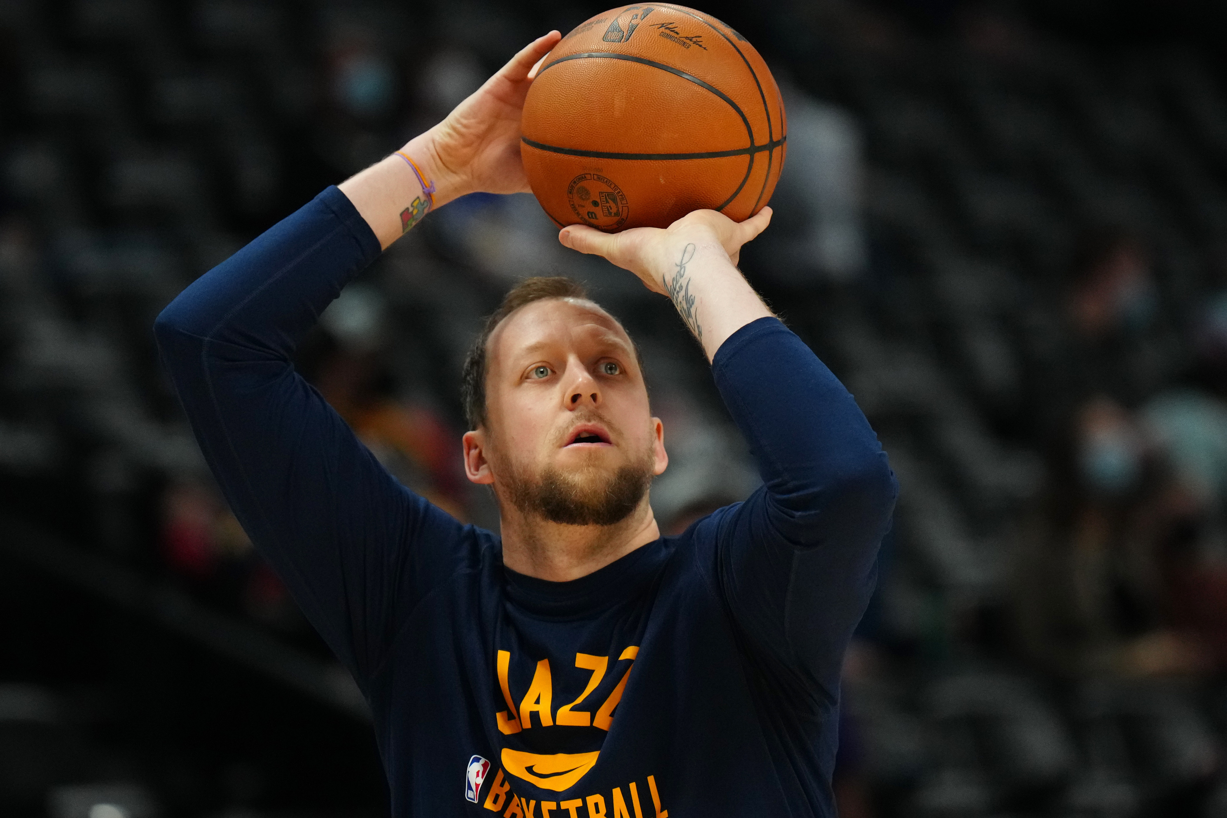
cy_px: 409
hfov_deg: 6.9
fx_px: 10224
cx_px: 614
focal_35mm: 300
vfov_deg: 4.6
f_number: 2.8
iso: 4000
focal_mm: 200
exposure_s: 1/3200
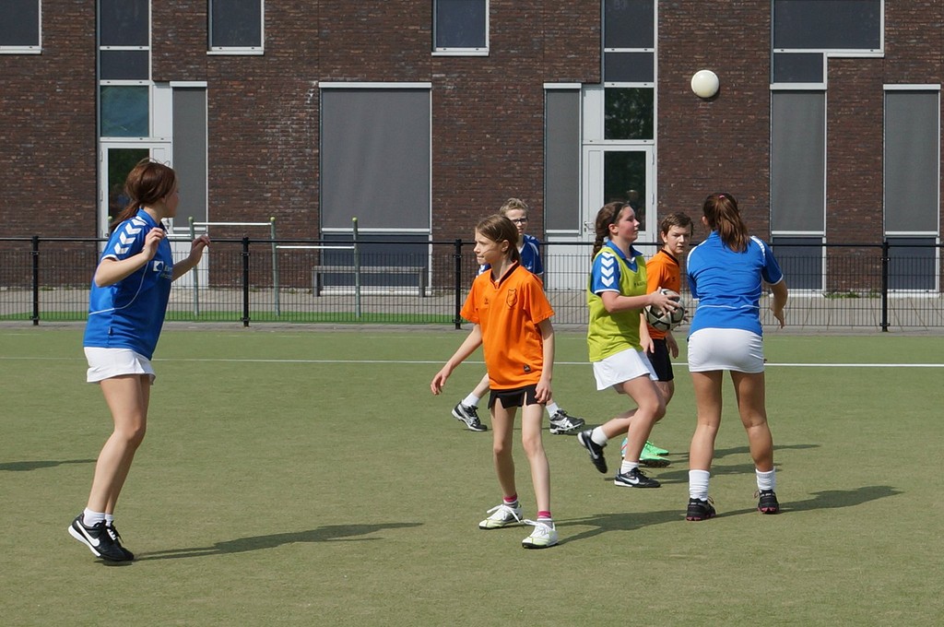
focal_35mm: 39
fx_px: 1021
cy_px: 314
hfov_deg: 49.6
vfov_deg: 34.1
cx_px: 472
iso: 100
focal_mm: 26
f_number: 6.3
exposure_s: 1/640
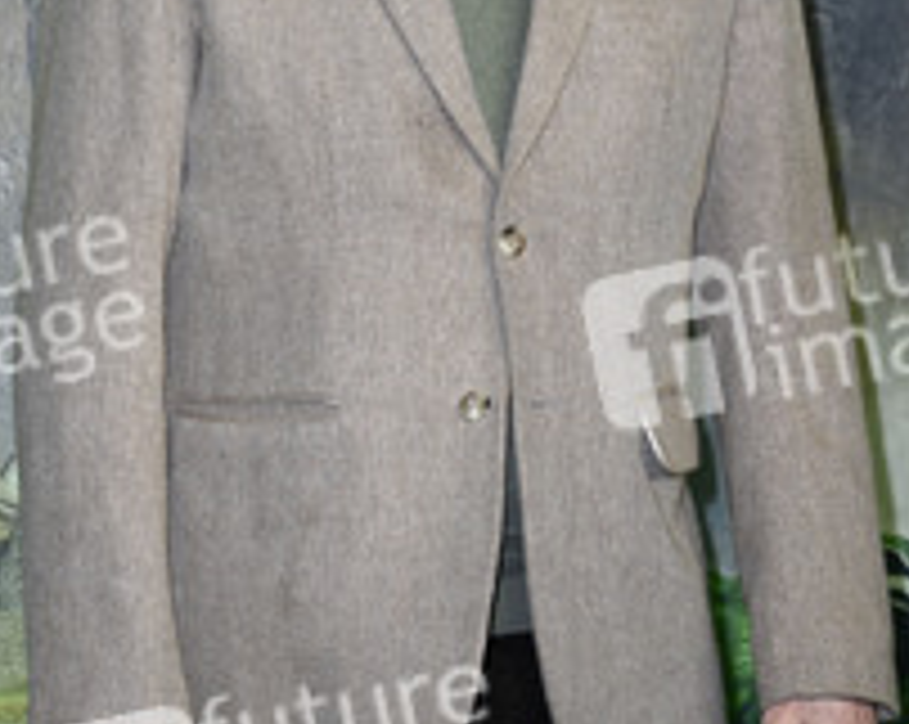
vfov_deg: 8.3
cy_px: 99
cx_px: 405
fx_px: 4997
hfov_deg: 10.4
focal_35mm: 186
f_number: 5.3
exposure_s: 1/250
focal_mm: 100
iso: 500
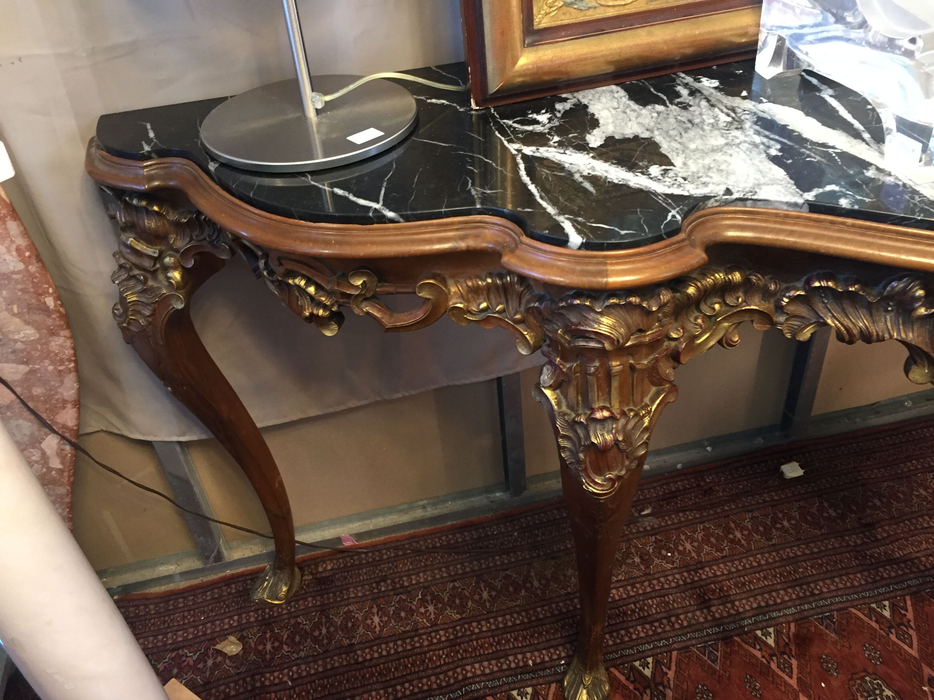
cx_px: 467
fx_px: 782
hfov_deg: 61.7
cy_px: 350
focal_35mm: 29
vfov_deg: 48.2
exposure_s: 1/33
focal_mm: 4.15
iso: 200
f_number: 2.2
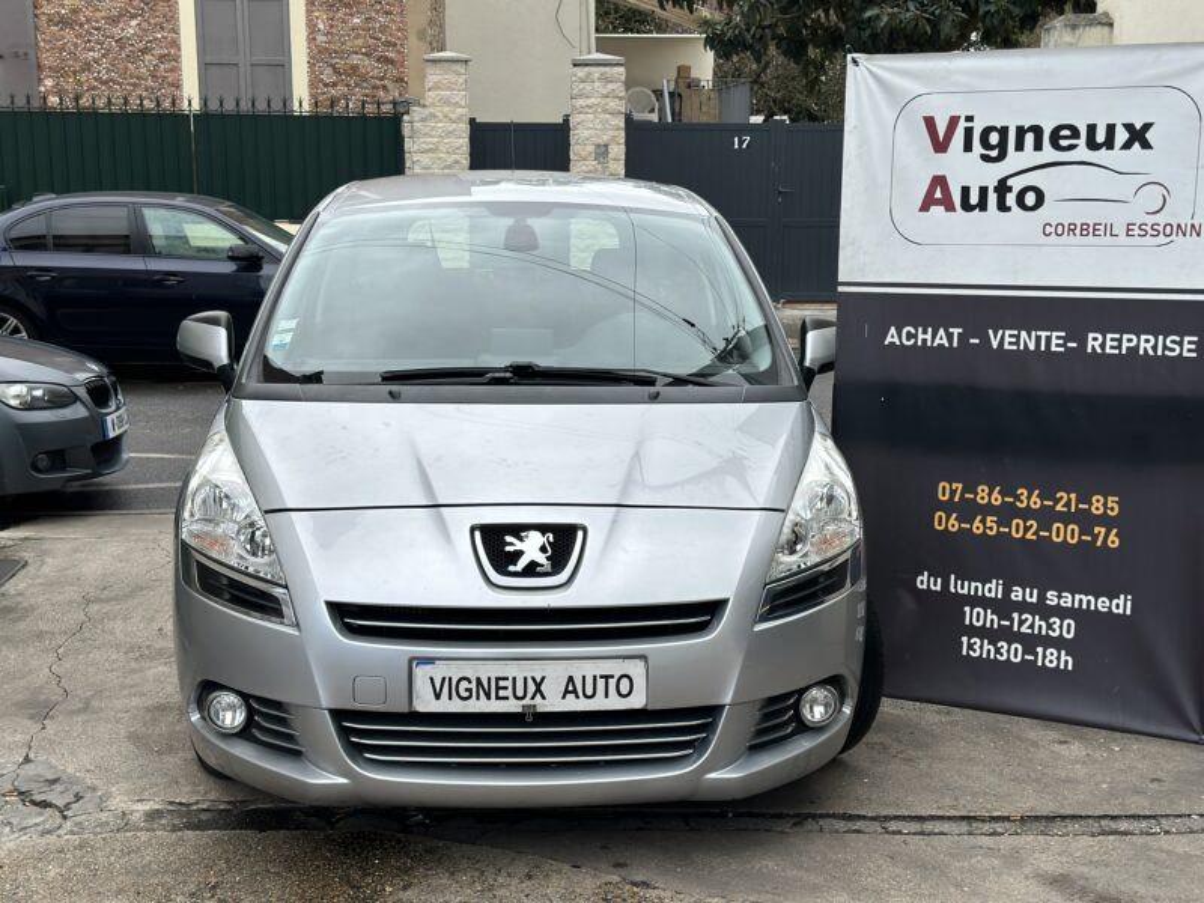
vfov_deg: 30.3
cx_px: 602
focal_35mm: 48
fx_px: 1670
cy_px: 452
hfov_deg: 39.7
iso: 64
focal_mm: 6.86
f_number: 1.78
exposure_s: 1/1414
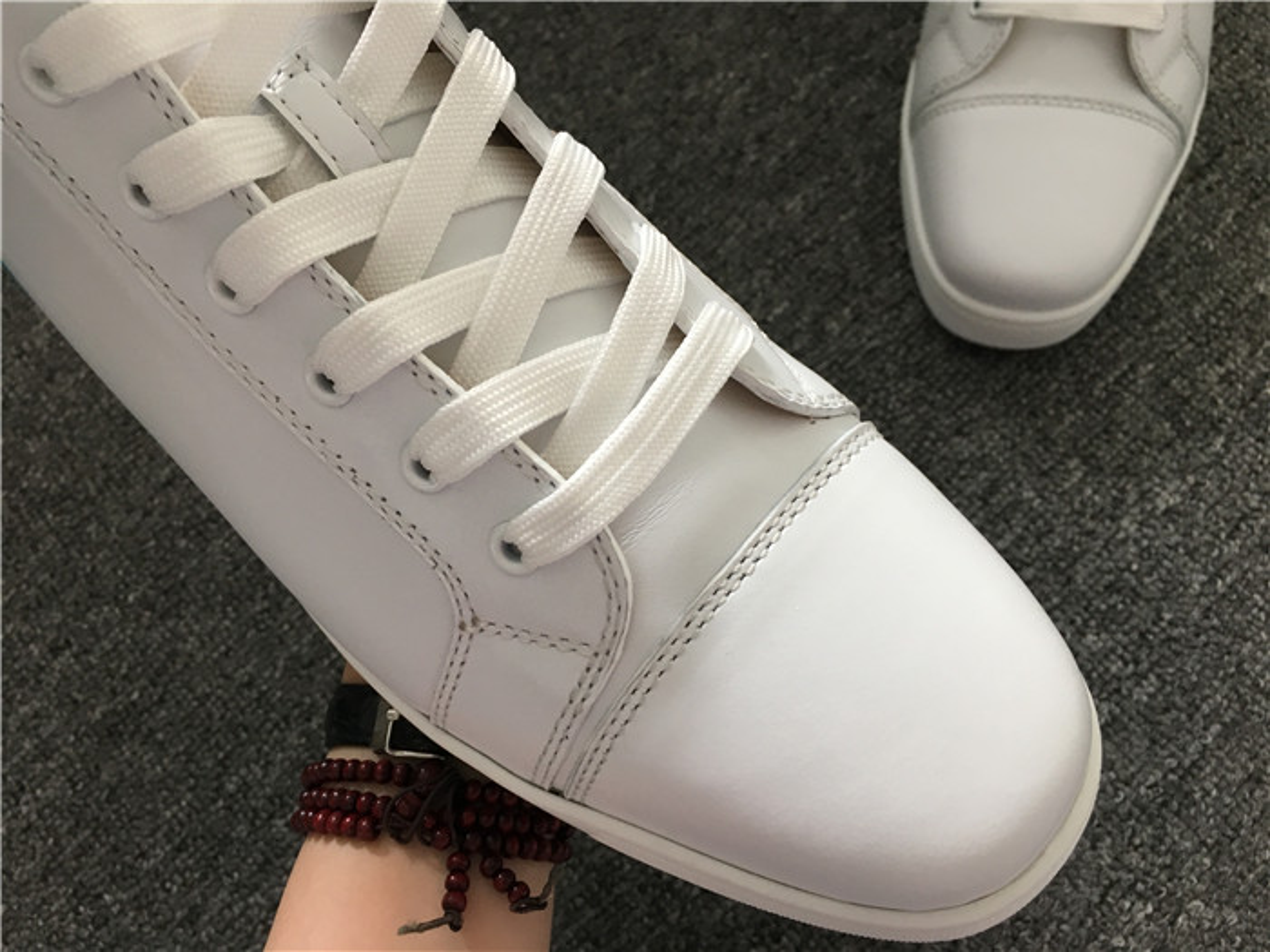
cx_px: 635
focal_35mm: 29
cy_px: 476
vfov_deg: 48.2
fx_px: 1064
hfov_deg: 61.7
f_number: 2.2
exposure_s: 1/33
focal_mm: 4.15
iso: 100
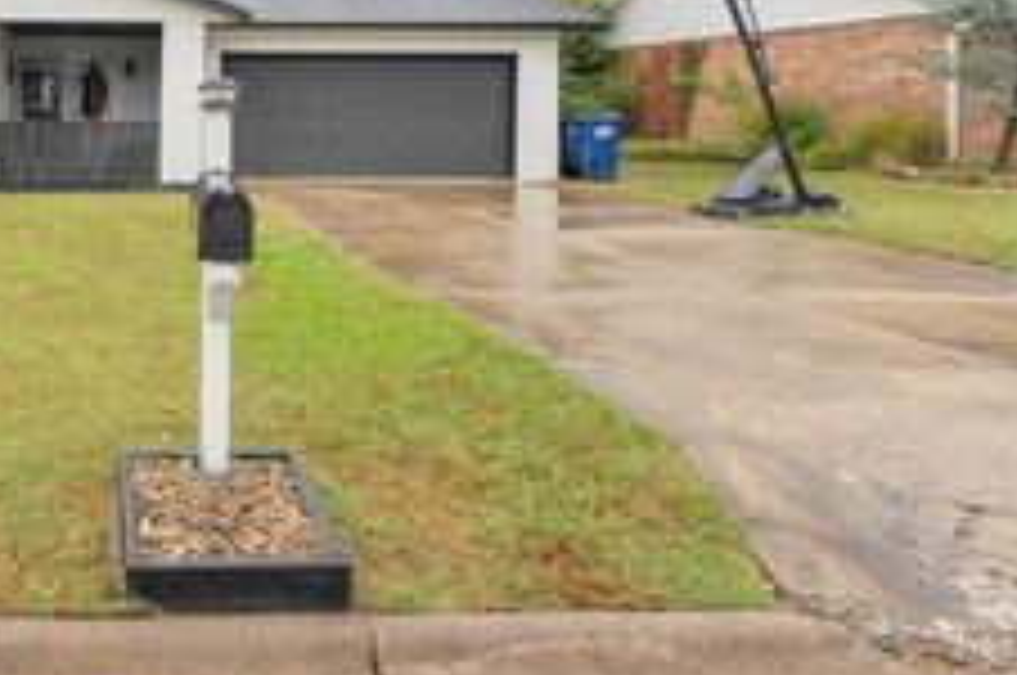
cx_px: 63
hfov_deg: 51.6
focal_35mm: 31
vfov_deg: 40.1
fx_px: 874
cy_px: 115
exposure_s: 1/160
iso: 200
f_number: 4
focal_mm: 14
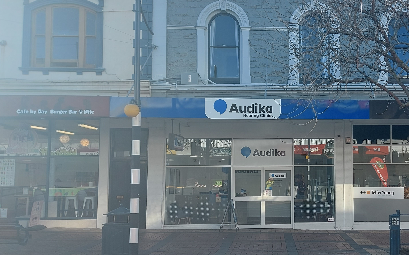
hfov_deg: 46.8
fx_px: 457
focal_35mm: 41
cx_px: 296
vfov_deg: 31.2
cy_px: 134
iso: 32
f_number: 1.8
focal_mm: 5.23
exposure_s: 1/284
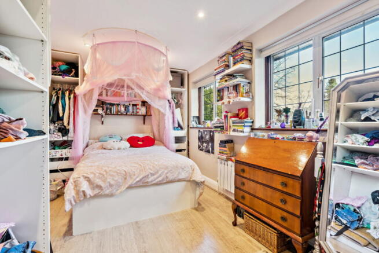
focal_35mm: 16
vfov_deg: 73.8
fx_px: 168
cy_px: 126
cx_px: 190
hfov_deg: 96.7
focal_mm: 16
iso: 640
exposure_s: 1/25
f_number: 7.1
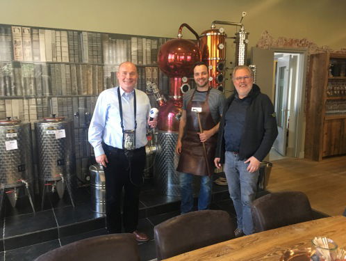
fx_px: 290
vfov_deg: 48.3
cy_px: 130
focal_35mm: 29
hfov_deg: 61.6
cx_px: 173
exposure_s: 1/33
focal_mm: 4.15
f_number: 2.2
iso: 200
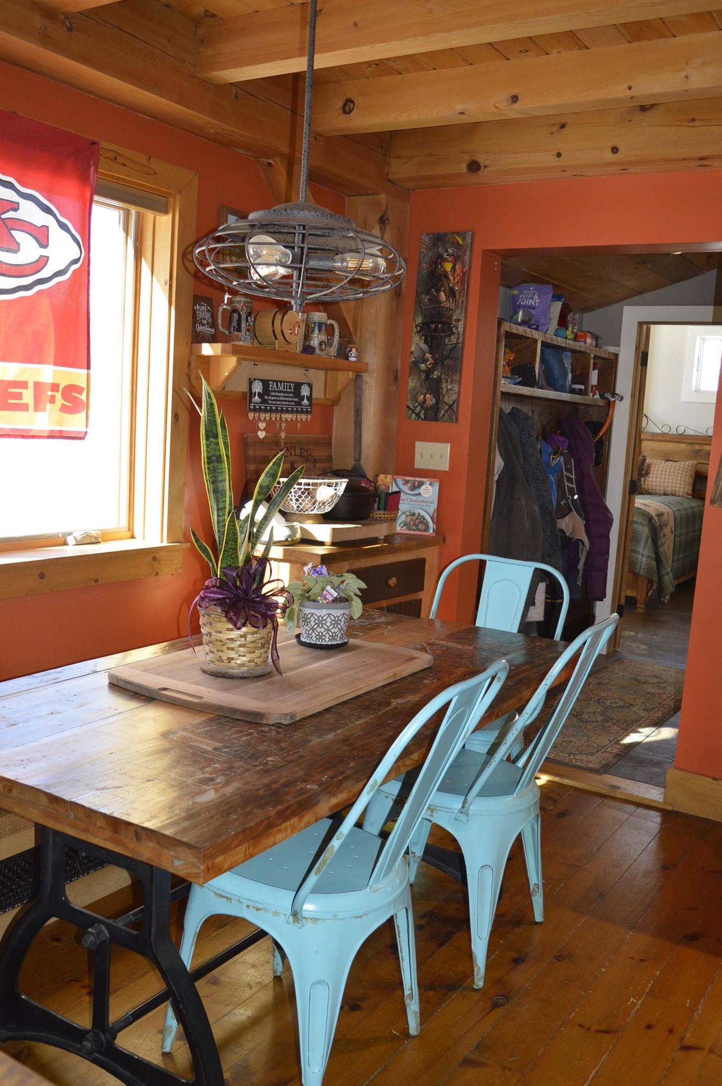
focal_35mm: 33
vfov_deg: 57.2
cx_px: 332
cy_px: 573
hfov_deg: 39.9
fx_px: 995
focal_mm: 20
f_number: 4
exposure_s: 1/100
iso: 400
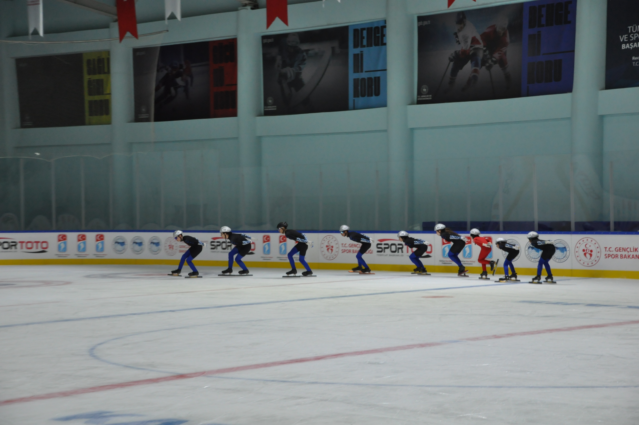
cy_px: 212
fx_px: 1542
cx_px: 320
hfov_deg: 23.4
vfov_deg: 15.7
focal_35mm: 87
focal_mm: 58
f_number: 4.8
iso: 1250
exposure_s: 1/125
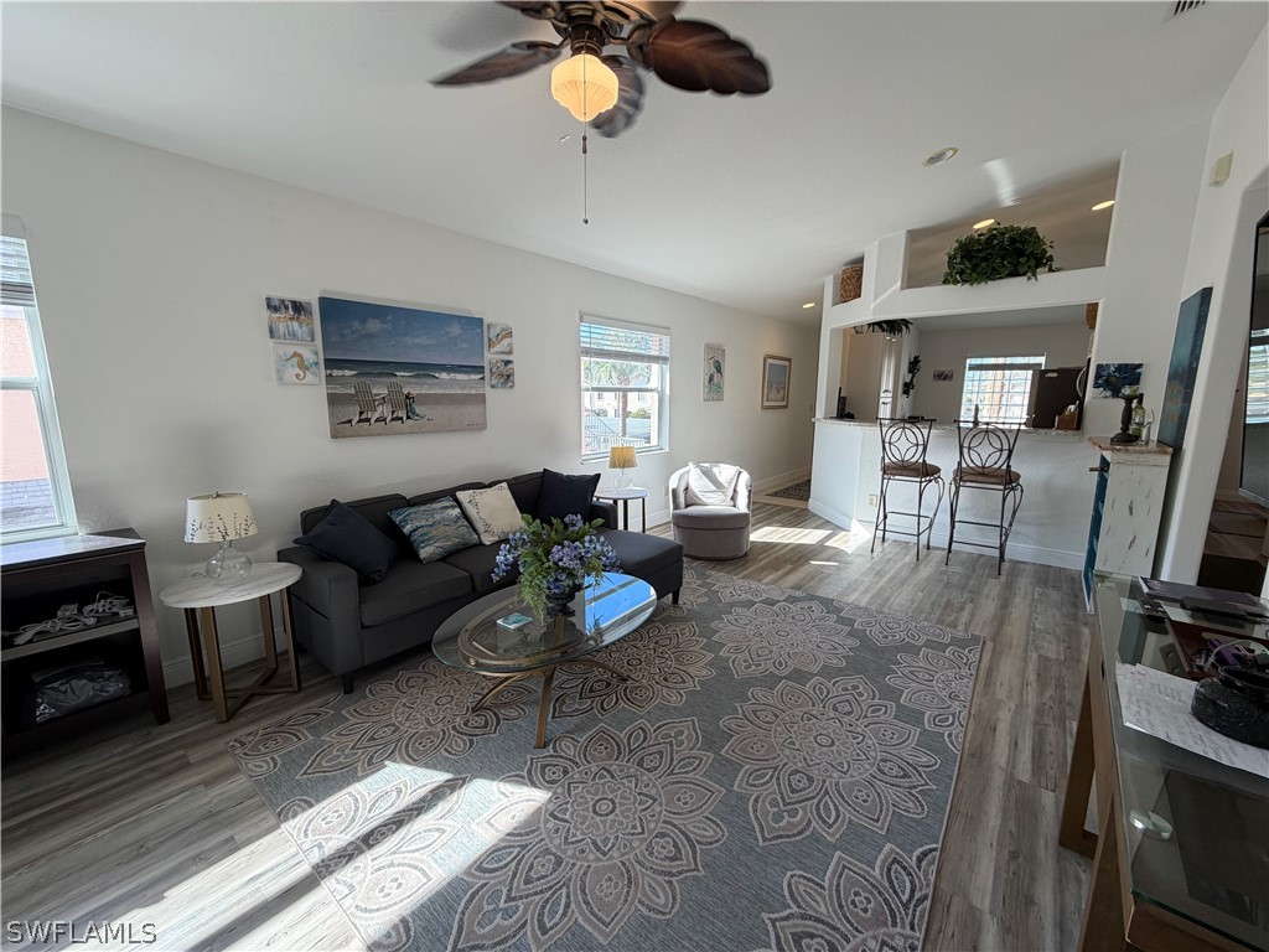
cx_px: 634
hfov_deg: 102.1
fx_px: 513
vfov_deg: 85.7
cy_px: 476
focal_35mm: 14
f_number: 2.2
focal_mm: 2.22
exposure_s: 1/120
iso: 64
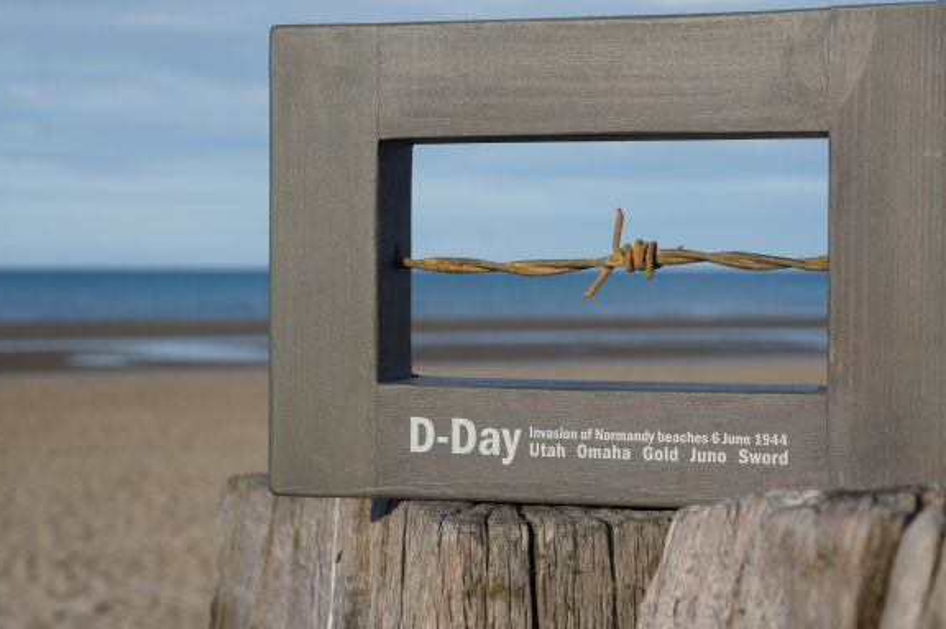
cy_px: 263
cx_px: 507
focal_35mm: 74
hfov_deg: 27.4
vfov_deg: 18.4
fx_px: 1943
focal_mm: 42
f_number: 9
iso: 200
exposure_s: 1/400
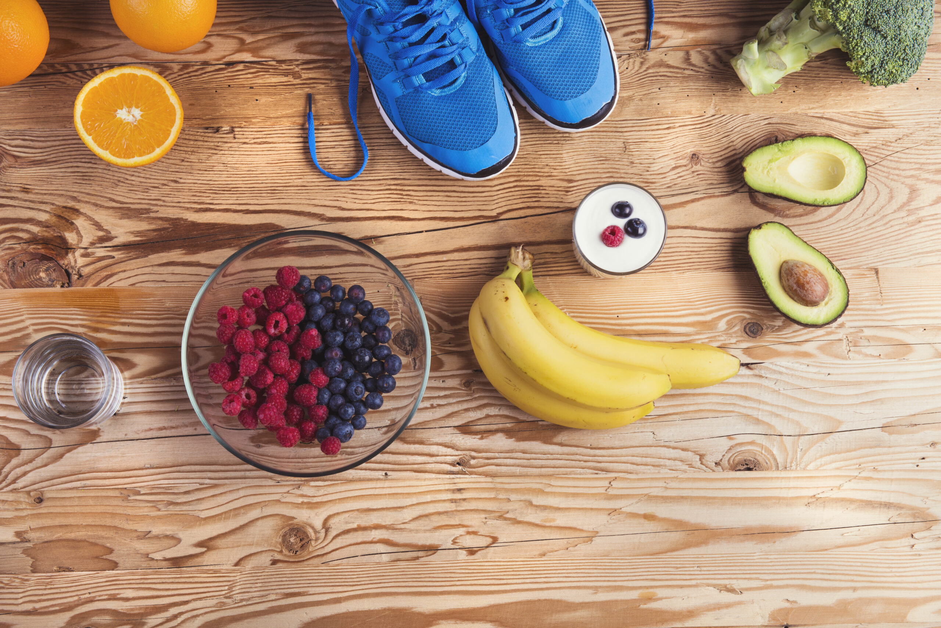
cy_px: 314
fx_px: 1569
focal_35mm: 60
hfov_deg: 33.4
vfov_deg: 22.6
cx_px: 470
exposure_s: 1/160
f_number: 13
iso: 100
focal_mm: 60
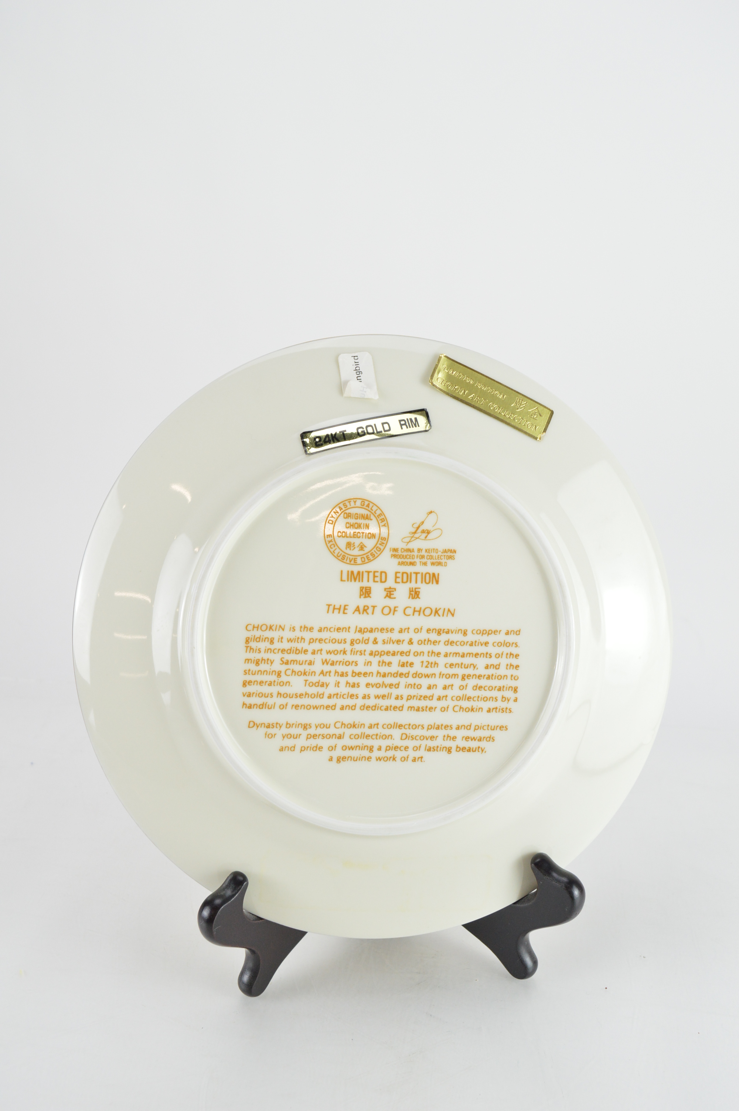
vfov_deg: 51.3
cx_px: 370
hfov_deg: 35.4
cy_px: 556
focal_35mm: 38
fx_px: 1157
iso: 800
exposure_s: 1/80
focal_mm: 25
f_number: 6.3
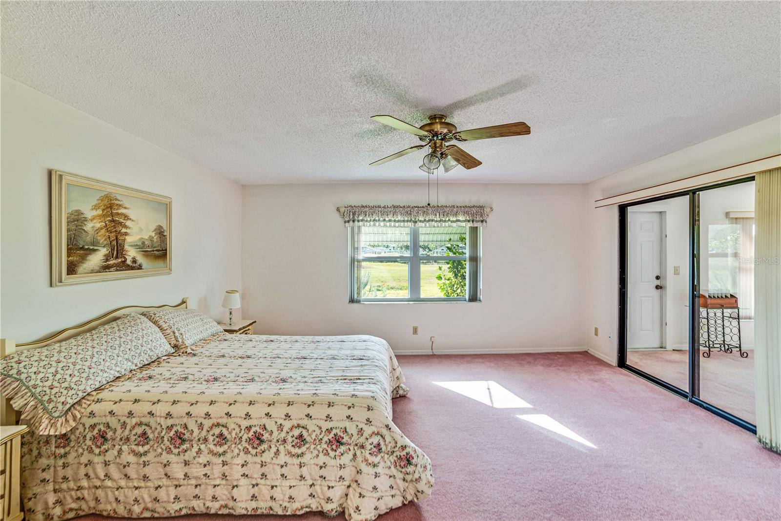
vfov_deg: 81.2
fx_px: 304
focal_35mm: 14
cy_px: 260
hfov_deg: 104.2
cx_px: 390
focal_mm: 14
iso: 160
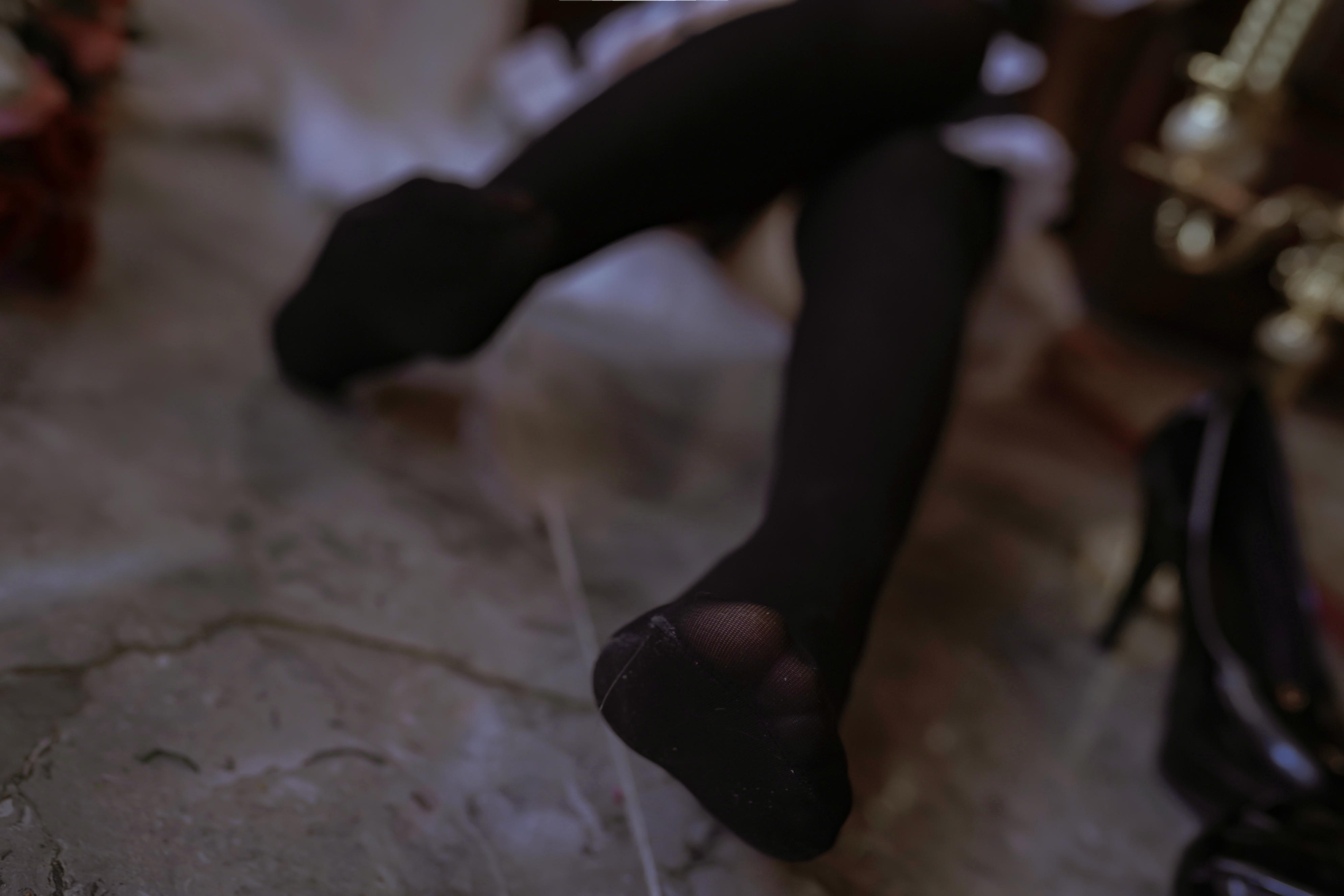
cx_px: 672
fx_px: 1307
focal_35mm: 35
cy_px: 448
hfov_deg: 54.4
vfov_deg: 37.9
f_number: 3.2
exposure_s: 1/60
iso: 400
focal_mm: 35
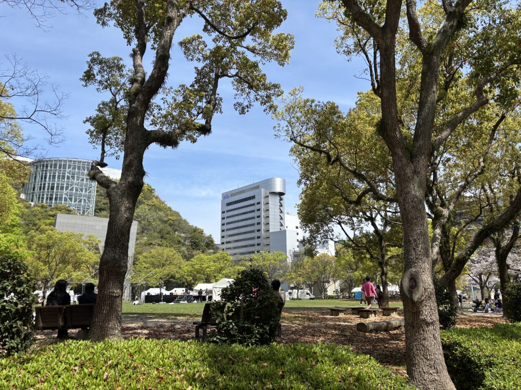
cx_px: 260
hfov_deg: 67.3
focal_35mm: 26
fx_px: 391
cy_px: 195
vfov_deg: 53.1
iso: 50
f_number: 1.6
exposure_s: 1/2571
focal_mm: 5.96
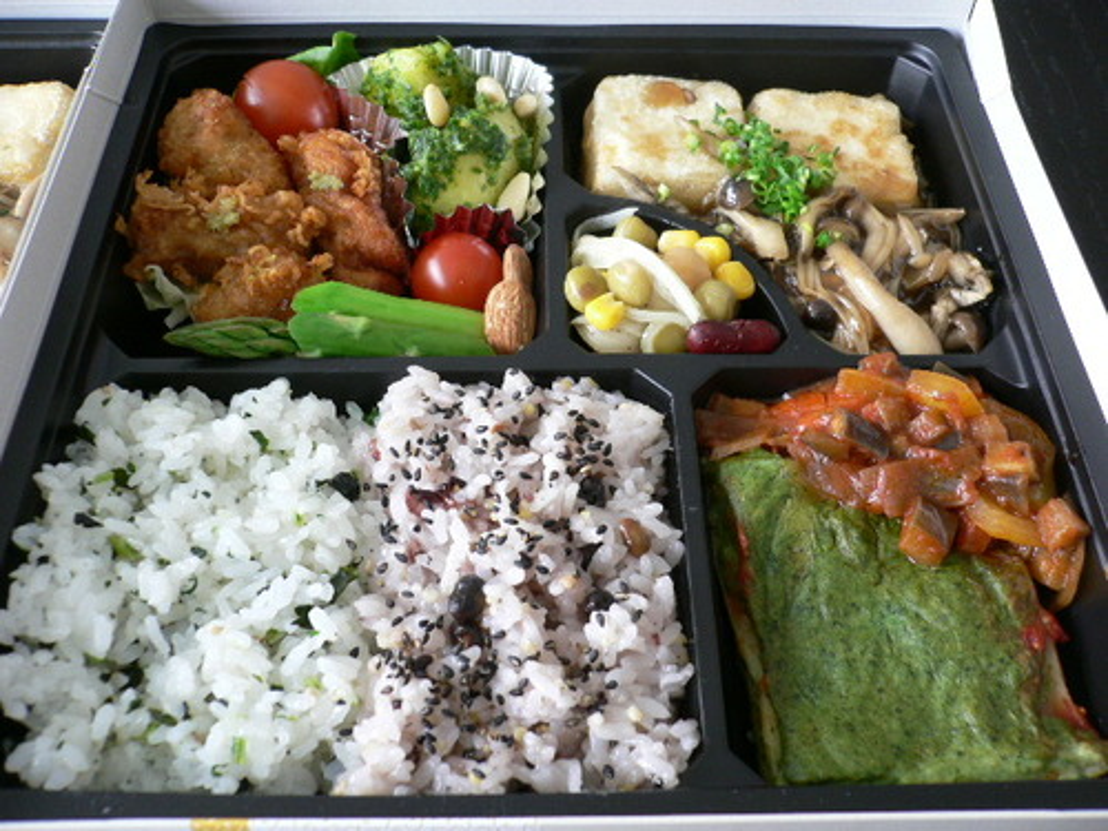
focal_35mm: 35
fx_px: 1120
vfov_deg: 40.7
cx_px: 554
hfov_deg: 52.6
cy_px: 416
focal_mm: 5.8
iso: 100
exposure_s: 1/25
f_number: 2.8
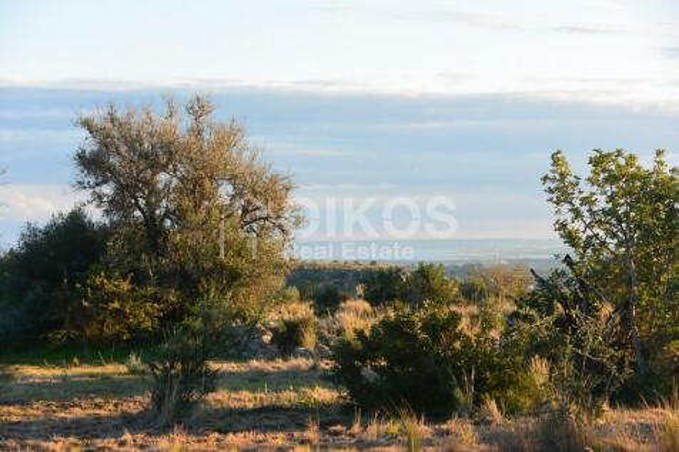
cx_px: 340
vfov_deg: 13.3
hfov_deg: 19.8
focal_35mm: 103
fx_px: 1942
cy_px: 226
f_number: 4
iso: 160
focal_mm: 38.5
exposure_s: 1/320
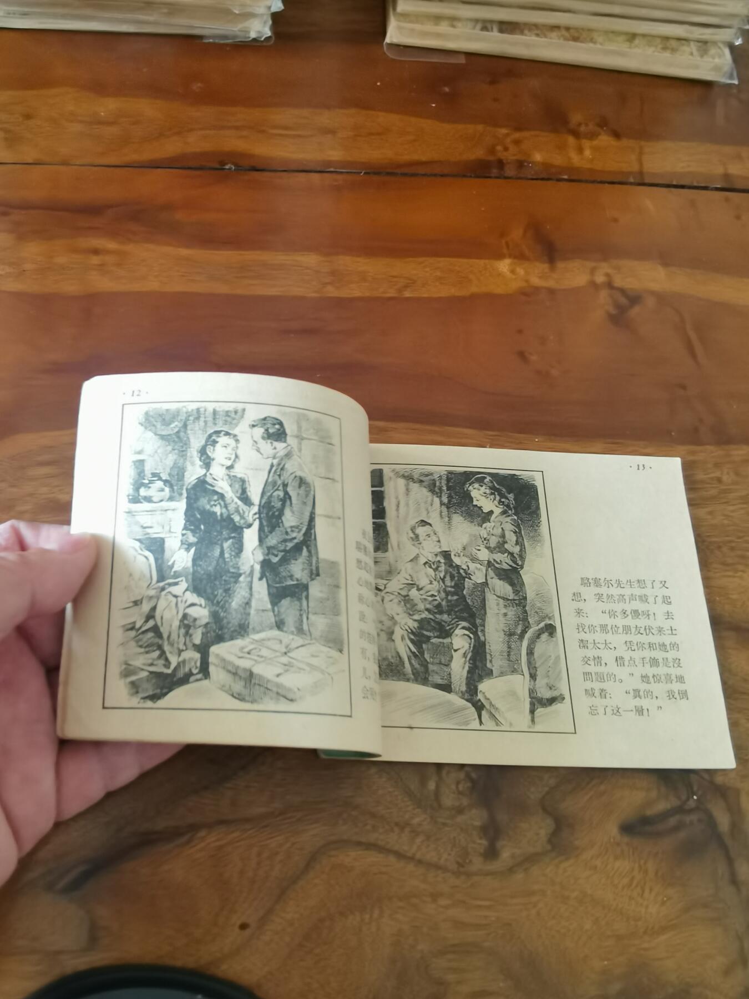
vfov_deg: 65.3
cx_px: 374
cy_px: 500
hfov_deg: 51.4
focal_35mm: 27
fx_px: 779
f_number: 2.2
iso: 400
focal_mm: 2.26
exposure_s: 1/20
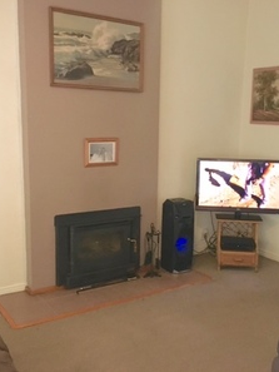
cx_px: 164
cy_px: 185
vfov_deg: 47.8
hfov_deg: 36.7
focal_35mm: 39
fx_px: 419
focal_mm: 4.15
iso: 250
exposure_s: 1/17
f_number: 2.2
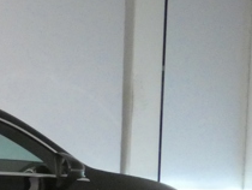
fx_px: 1137
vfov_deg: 9.3
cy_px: 267
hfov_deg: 11.9
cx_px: -161
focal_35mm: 156
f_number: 3.6
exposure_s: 1/80
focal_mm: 7.3
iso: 1250
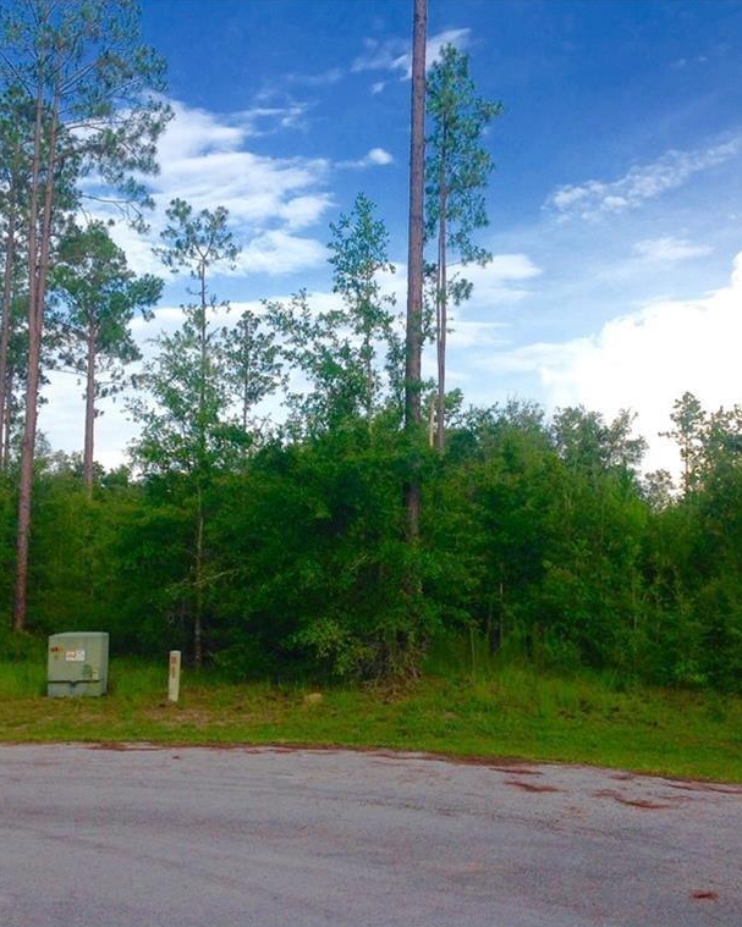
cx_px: 425
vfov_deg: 40.3
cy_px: 464
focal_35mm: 46
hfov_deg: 32.7
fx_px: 1263
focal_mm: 4.28
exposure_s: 1/916
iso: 50
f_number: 2.4
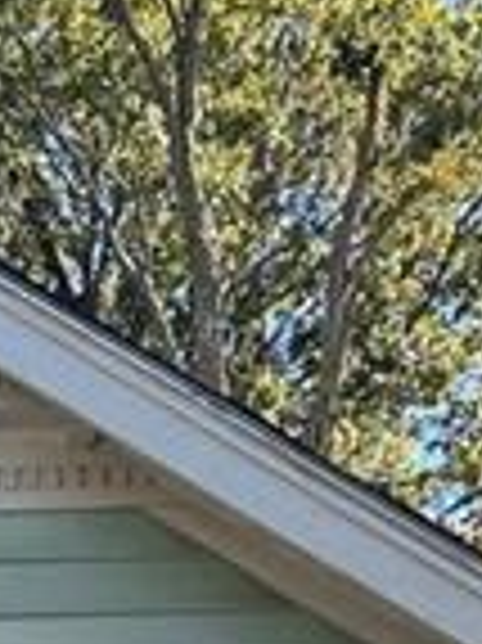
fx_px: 2603
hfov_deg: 10.1
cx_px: -338
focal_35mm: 140
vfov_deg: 12.8
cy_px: 1175
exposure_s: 1/827
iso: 50
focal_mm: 5.7
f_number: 1.5
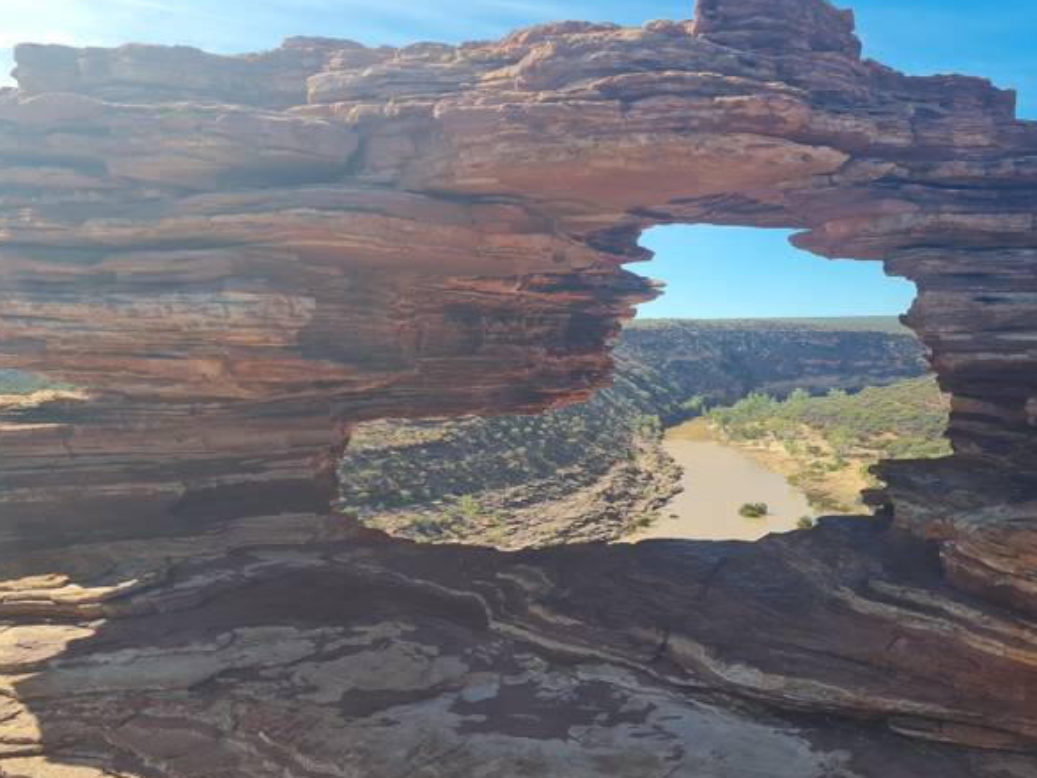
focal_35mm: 32
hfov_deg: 56.5
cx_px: 599
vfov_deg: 44.1
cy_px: 356
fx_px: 959
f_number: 1.8
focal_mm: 5.4
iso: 50
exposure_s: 1/1433
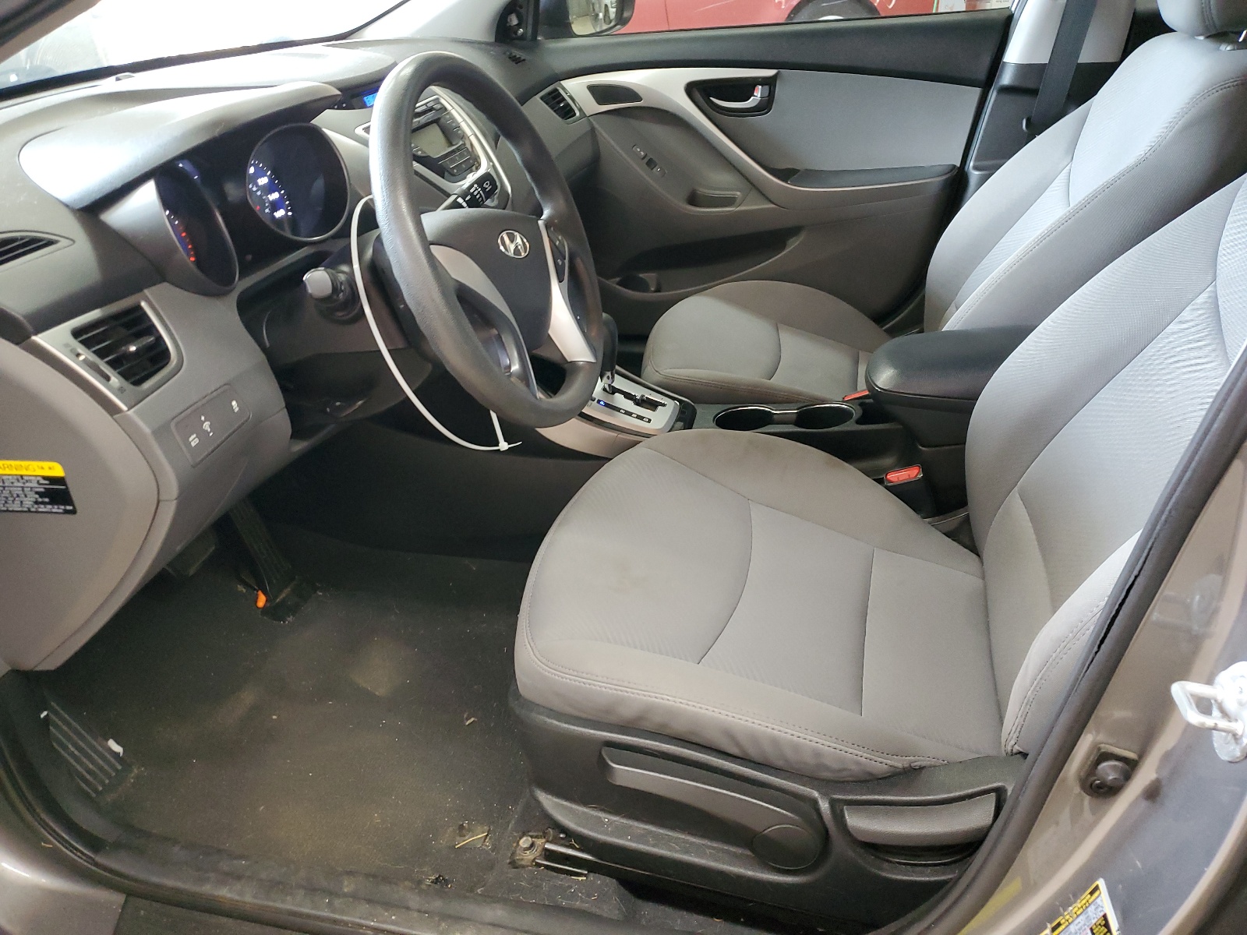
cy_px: 468
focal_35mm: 26
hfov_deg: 67.3
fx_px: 937
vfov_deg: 53.1
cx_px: 624
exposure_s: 1/60.2
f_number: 1.5
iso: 220
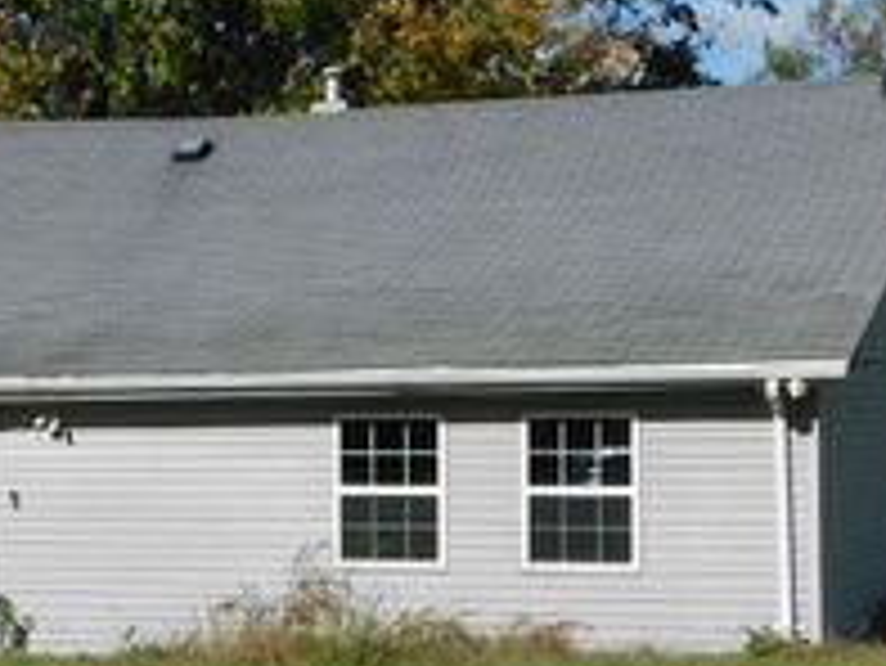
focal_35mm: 114
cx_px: 63
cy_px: 425
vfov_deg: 13.0
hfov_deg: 17.0
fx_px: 2920
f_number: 7.4
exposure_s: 1/400
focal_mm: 8
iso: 125
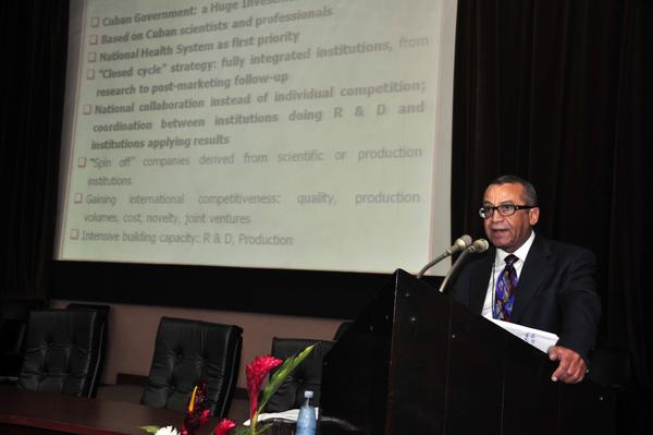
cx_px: 326
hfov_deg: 42.4
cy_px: 218
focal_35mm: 46
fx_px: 843
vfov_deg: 28.9
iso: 640
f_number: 4
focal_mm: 31
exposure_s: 1/20
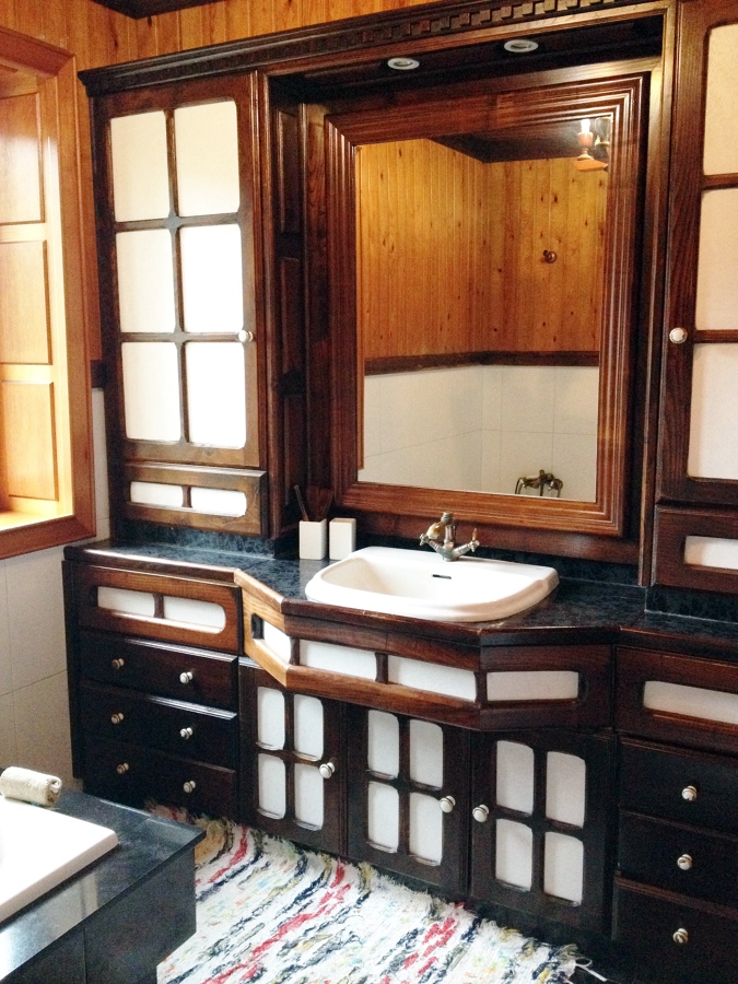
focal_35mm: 35
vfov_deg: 52.6
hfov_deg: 40.7
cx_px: 369
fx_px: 995
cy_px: 492
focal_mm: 4.28
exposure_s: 1/15
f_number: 2.4
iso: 500
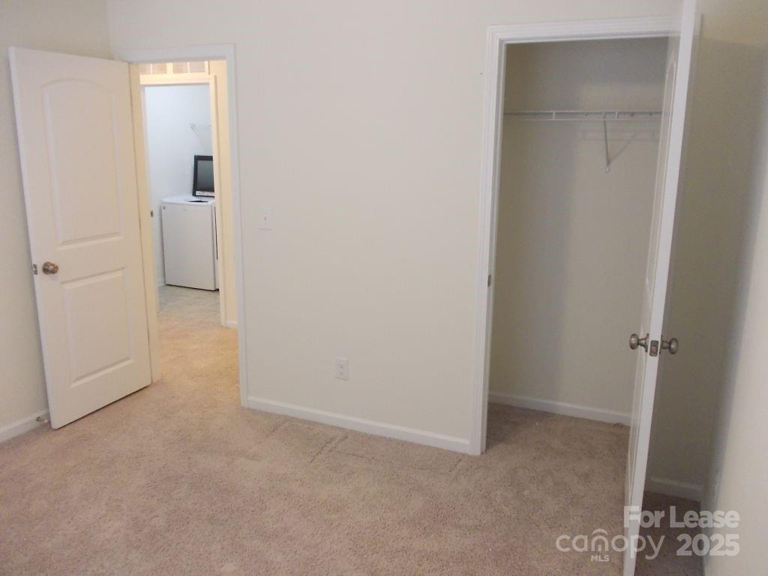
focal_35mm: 28
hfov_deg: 63.4
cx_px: 384
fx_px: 621
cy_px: 288
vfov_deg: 49.7
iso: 200
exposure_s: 1/25
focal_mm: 4
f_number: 2.7
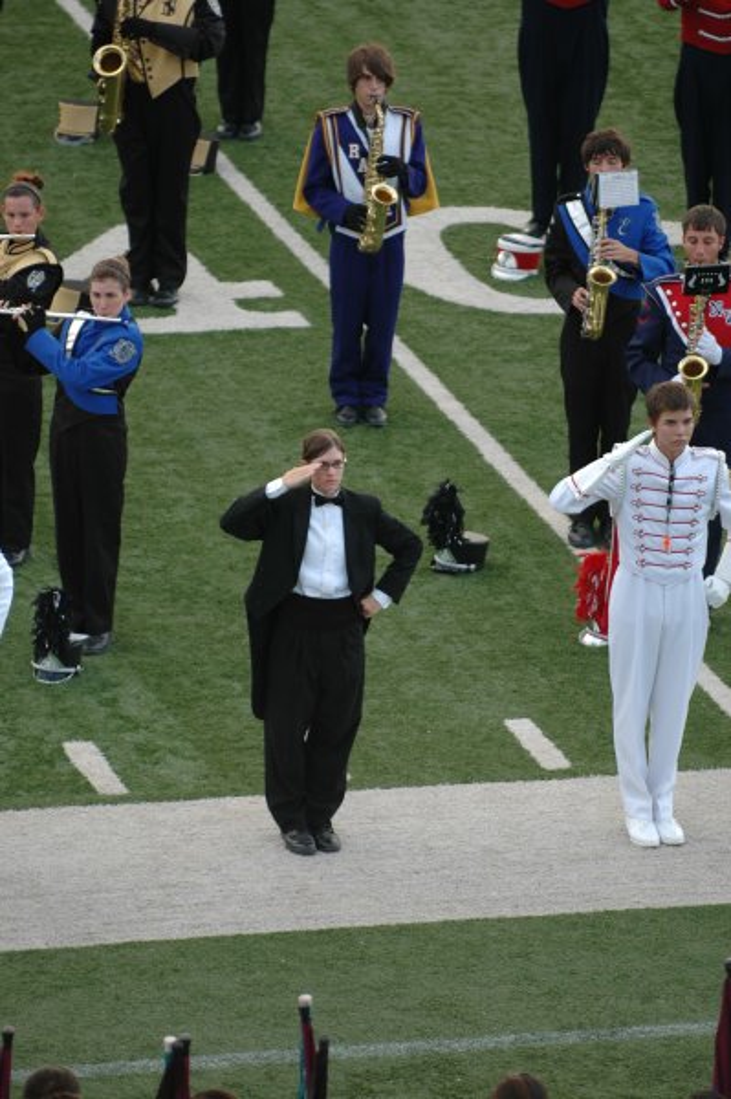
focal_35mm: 300
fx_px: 9153
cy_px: 550
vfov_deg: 6.9
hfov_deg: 4.6
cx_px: 366
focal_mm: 200
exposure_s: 1/400
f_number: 2.8
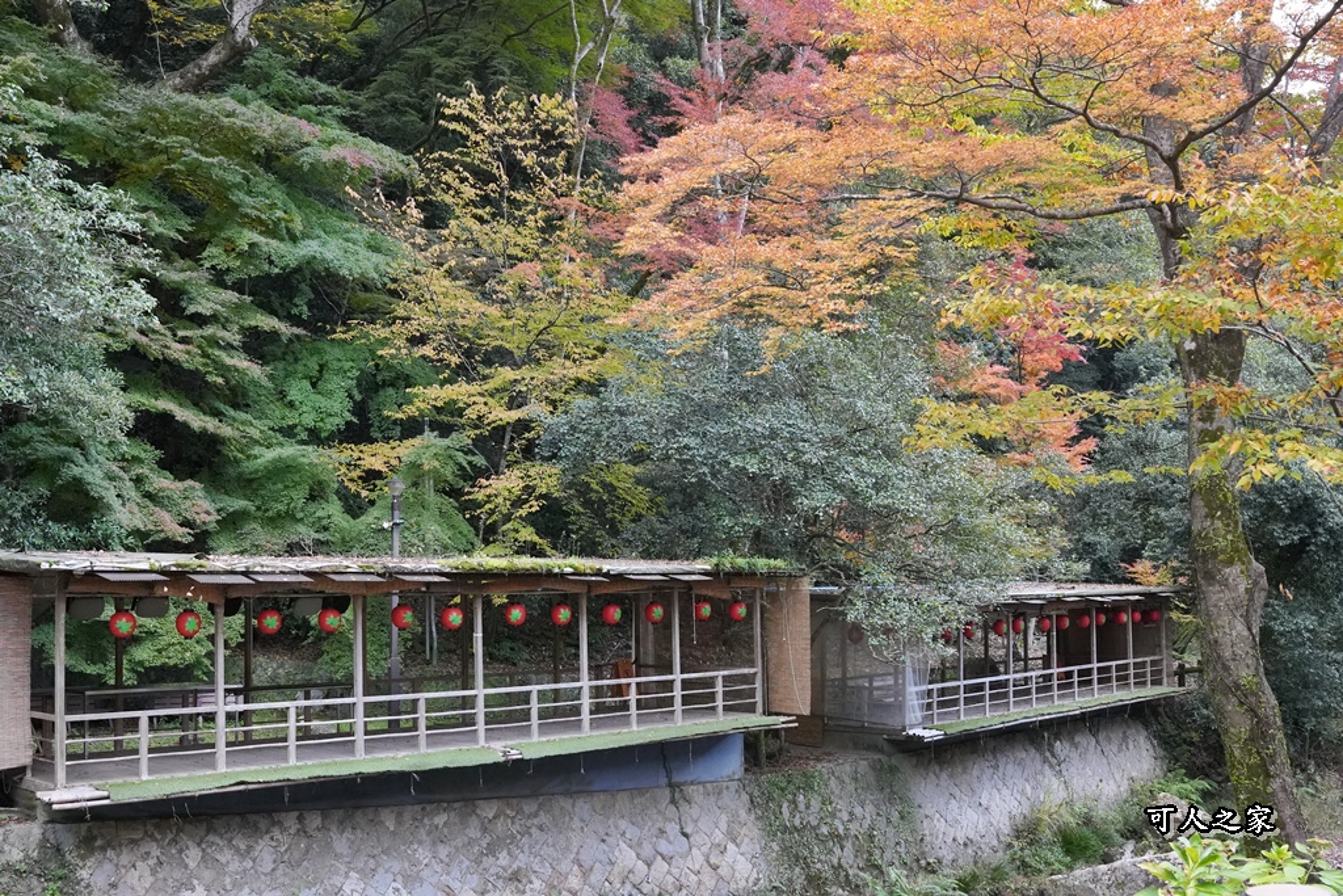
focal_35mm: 36
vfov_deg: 36.9
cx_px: 672
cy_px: 448
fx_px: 1343
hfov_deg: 53.1
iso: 5000
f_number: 8
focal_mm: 24
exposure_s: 1/500
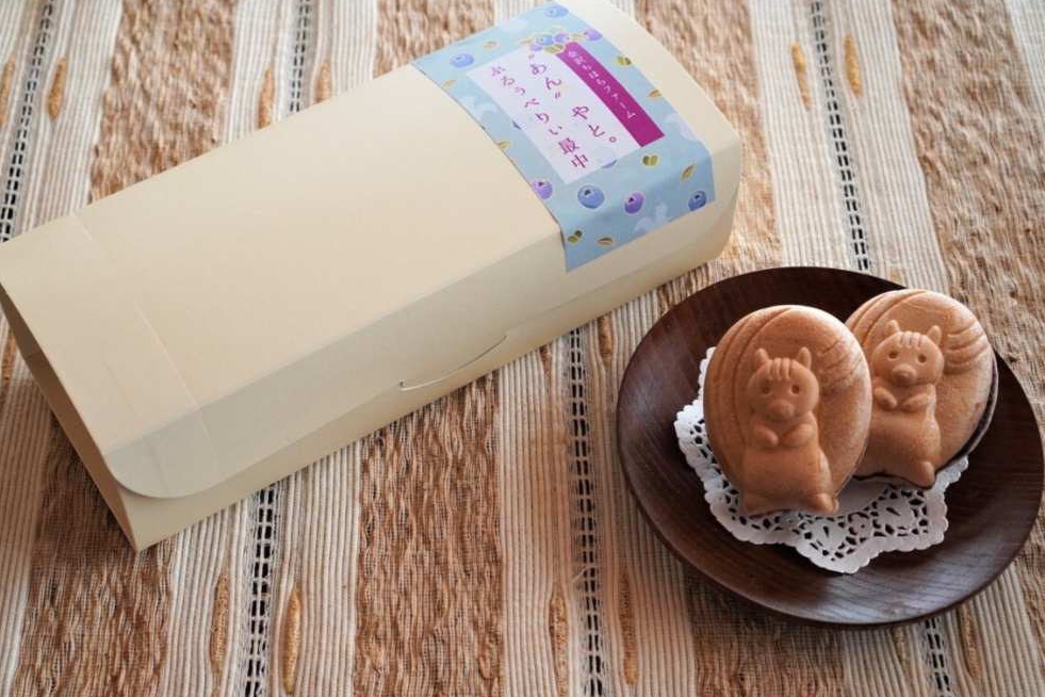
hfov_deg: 37.2
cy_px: 350
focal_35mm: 54
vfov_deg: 25.3
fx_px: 1553
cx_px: 513
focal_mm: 35
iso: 2000
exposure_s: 1/30
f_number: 6.3
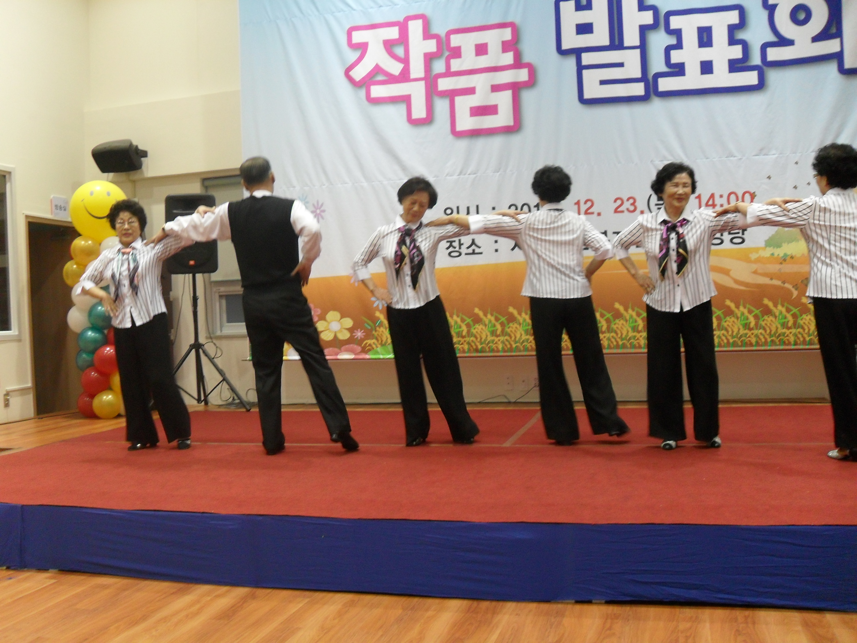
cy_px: 322
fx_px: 867
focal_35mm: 35
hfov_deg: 52.6
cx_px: 428
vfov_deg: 40.7
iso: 200
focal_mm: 6.2
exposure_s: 1/30
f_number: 2.8
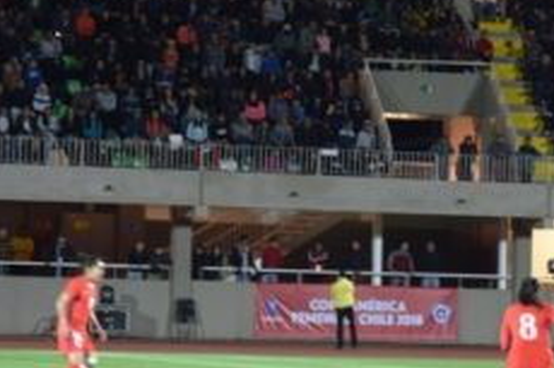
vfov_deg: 5.0
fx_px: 4239
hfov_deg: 7.4
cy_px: 251
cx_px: 689
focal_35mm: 276
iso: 160
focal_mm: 55
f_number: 5.6
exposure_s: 1/25
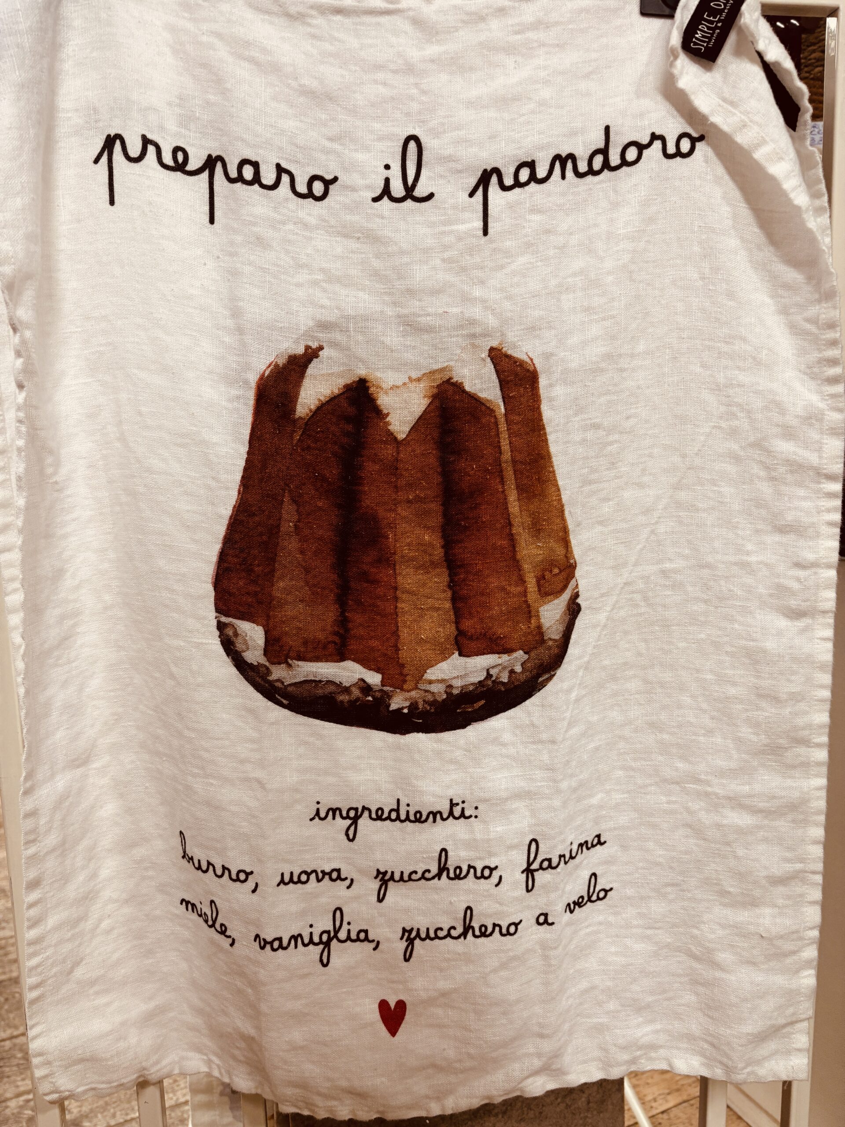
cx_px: 422
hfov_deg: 53.1
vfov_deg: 67.3
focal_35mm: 26
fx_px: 846
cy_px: 564
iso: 80
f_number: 1.6
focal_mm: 5.96
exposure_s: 1/50
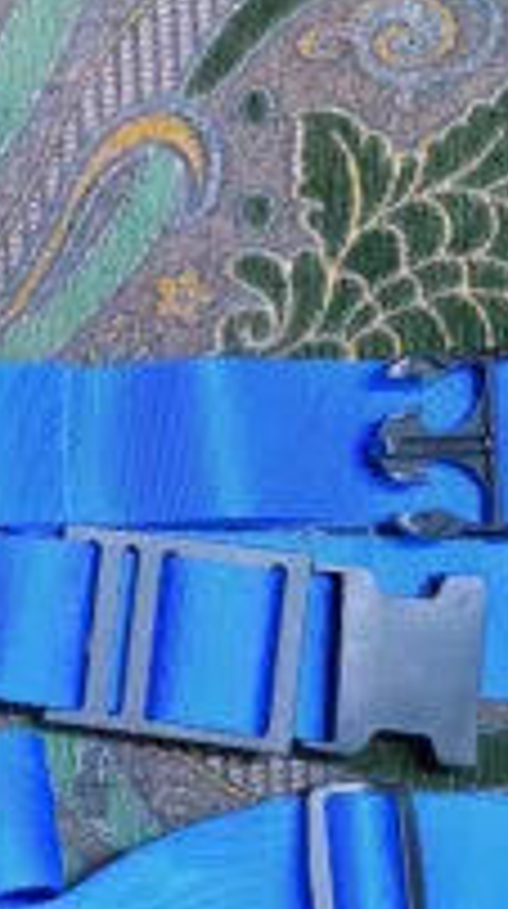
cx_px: -459
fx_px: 1996
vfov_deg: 25.6
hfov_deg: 12.9
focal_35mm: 83
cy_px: 378
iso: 1000
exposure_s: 1/25
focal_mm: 6.92
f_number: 1.9
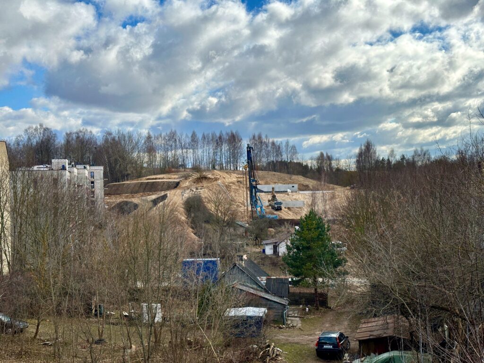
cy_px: 182
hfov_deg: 39.7
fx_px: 671
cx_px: 242
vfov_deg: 30.3
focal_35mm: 48
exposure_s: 1/5263
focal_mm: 6.86
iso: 64
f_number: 1.78
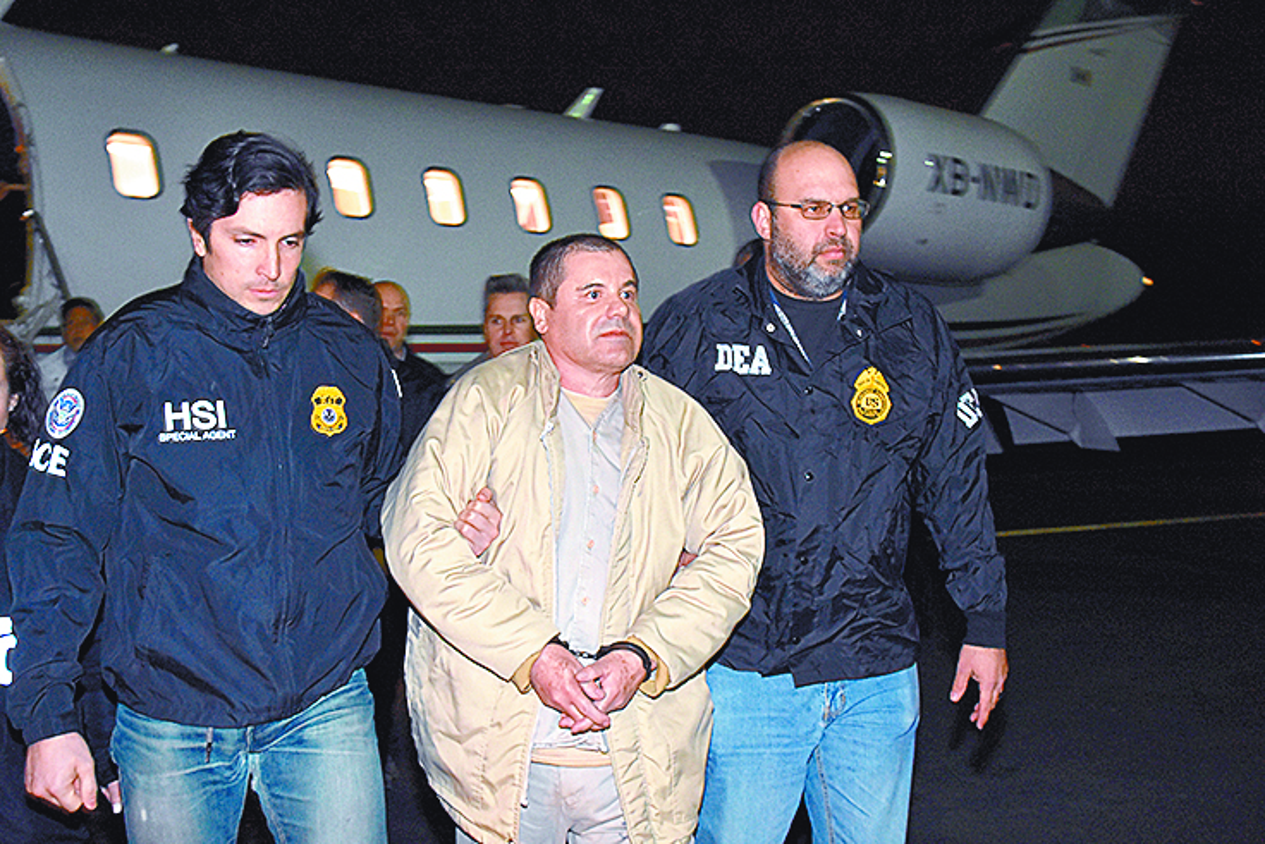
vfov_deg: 29.9
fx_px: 1581
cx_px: 632
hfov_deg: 43.6
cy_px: 422
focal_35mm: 45
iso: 3600
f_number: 4
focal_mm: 30
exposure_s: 1/60
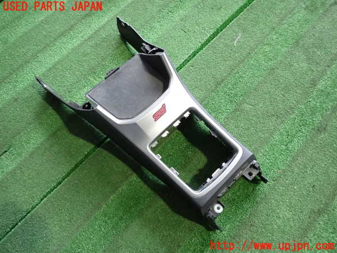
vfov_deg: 54.9
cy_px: 126
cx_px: 168
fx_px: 243
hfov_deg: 69.4
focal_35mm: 25
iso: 1250
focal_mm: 4.5
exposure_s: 1/100
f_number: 2
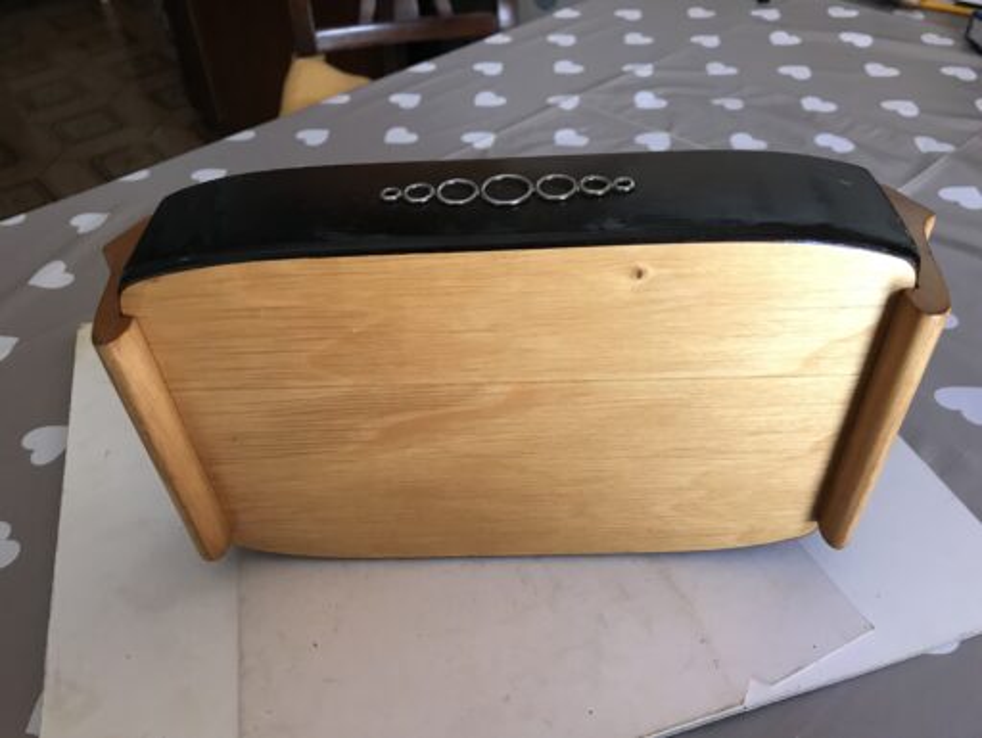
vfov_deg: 49.8
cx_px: 491
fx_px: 795
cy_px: 369
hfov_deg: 63.4
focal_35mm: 28
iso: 40
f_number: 1.8
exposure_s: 1/25
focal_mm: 3.99
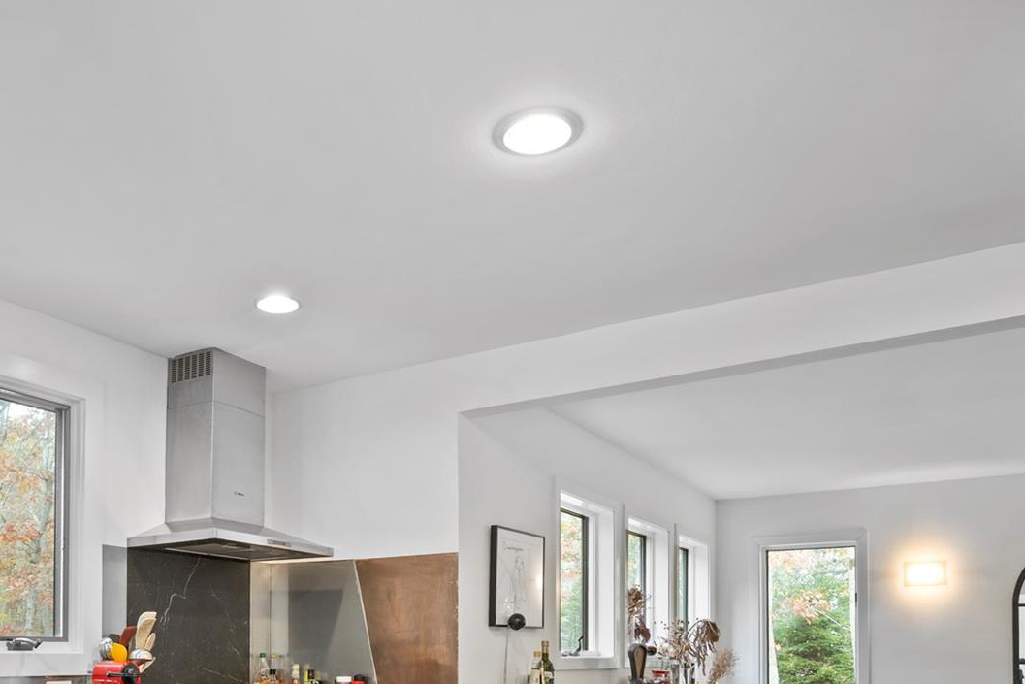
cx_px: 338
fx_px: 883
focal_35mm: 31
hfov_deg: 58.9
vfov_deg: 38.6
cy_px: 649
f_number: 8
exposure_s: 1/3
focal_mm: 16
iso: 400
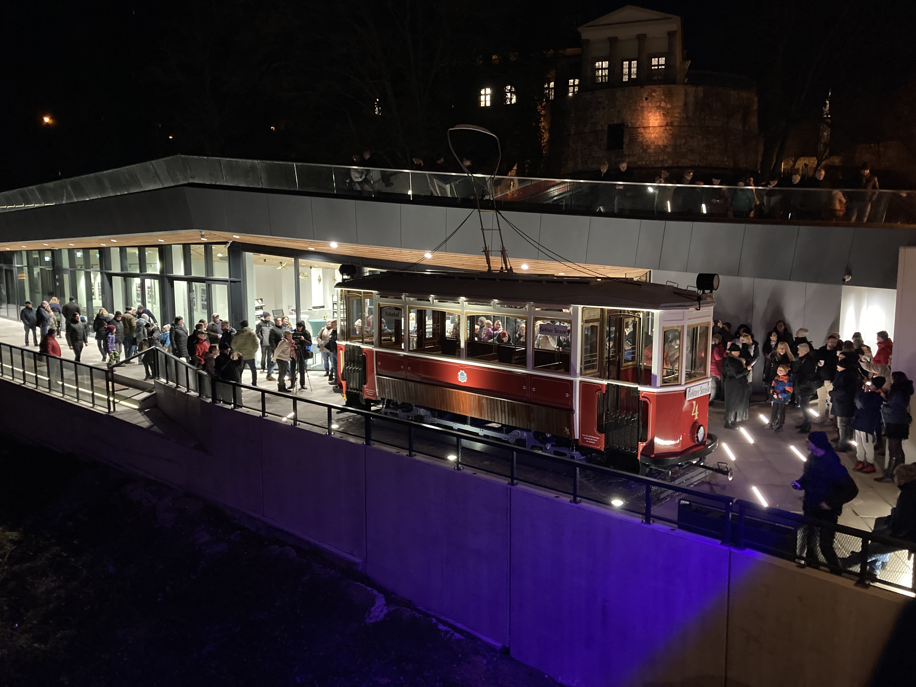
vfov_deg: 49.7
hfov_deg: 63.4
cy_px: 344
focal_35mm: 28
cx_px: 458
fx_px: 741
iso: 640
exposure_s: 1/25
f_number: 1.8
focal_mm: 3.99
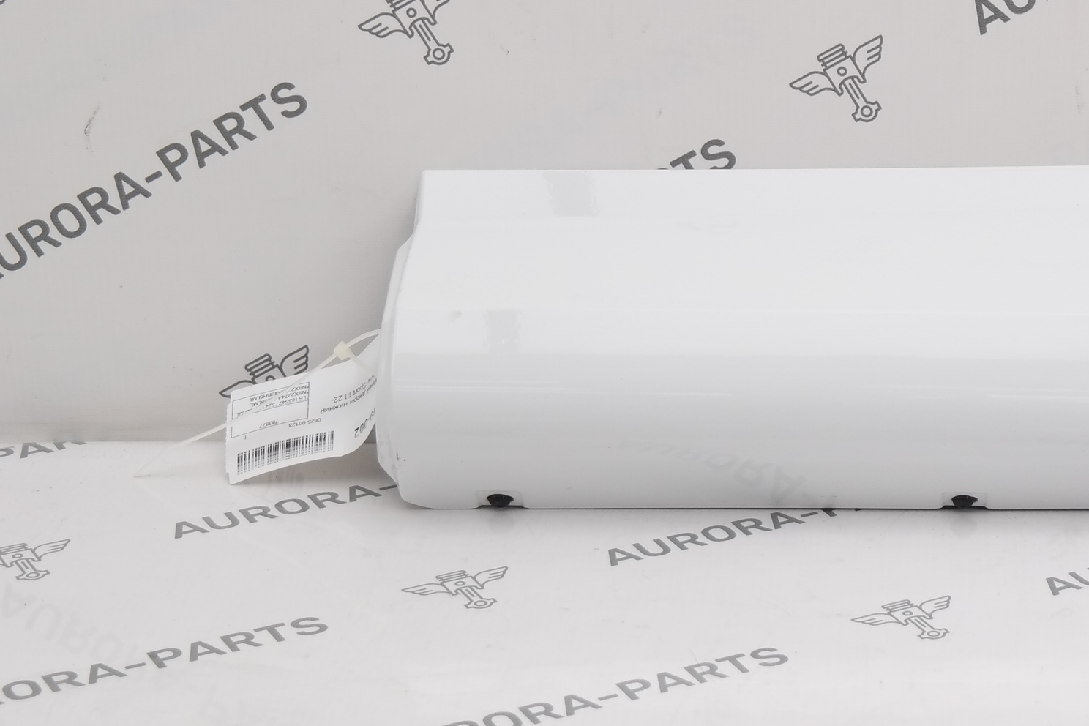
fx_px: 3478
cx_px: 1203
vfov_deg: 11.9
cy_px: 343
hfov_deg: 17.2
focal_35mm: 115
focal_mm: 29
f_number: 4
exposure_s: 1/125
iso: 100
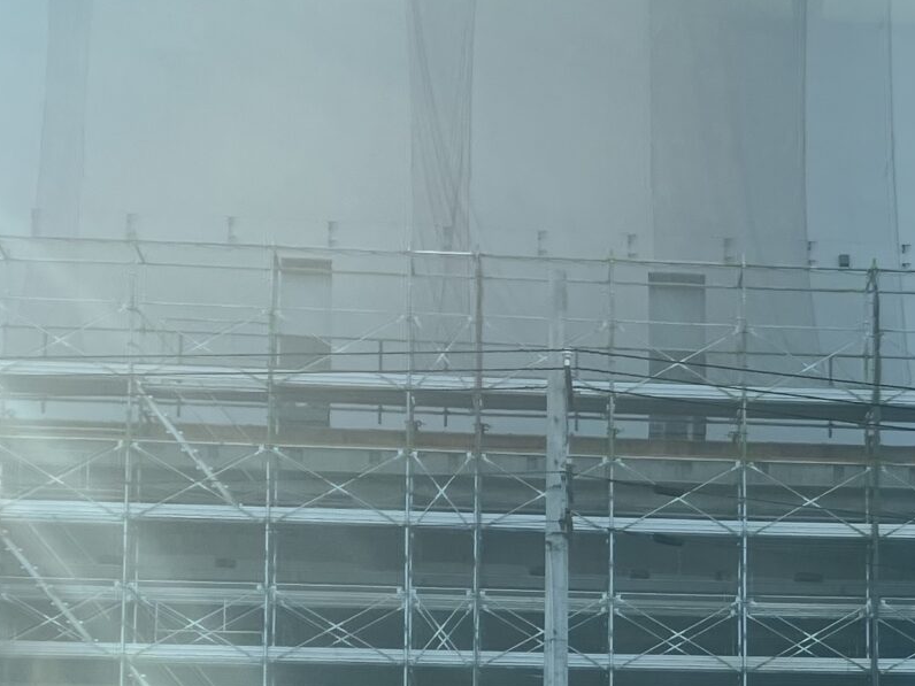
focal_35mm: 90
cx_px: 838
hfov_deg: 21.3
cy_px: 857
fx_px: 2379
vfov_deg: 15.7
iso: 32
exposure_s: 1/934
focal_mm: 3.99
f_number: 1.8
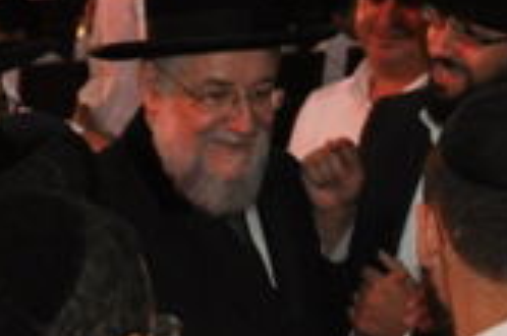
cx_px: 281
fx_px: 2432
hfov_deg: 11.9
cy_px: 502
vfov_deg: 7.8
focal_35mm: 173
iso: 800
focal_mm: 24
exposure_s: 1/60
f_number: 4
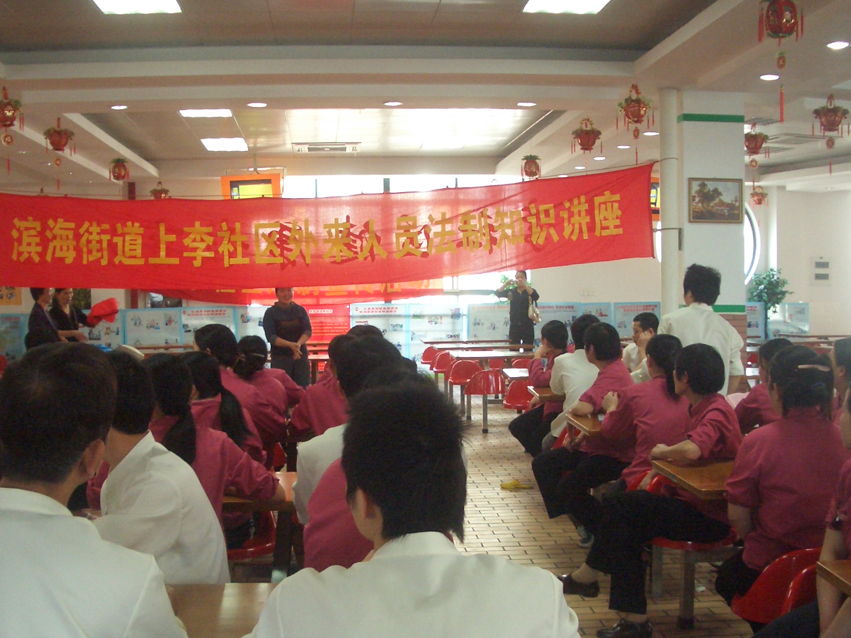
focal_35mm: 46
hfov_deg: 41.2
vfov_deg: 31.4
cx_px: 442
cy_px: 396
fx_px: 1131
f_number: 2.6
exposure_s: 1/80
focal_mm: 5.8
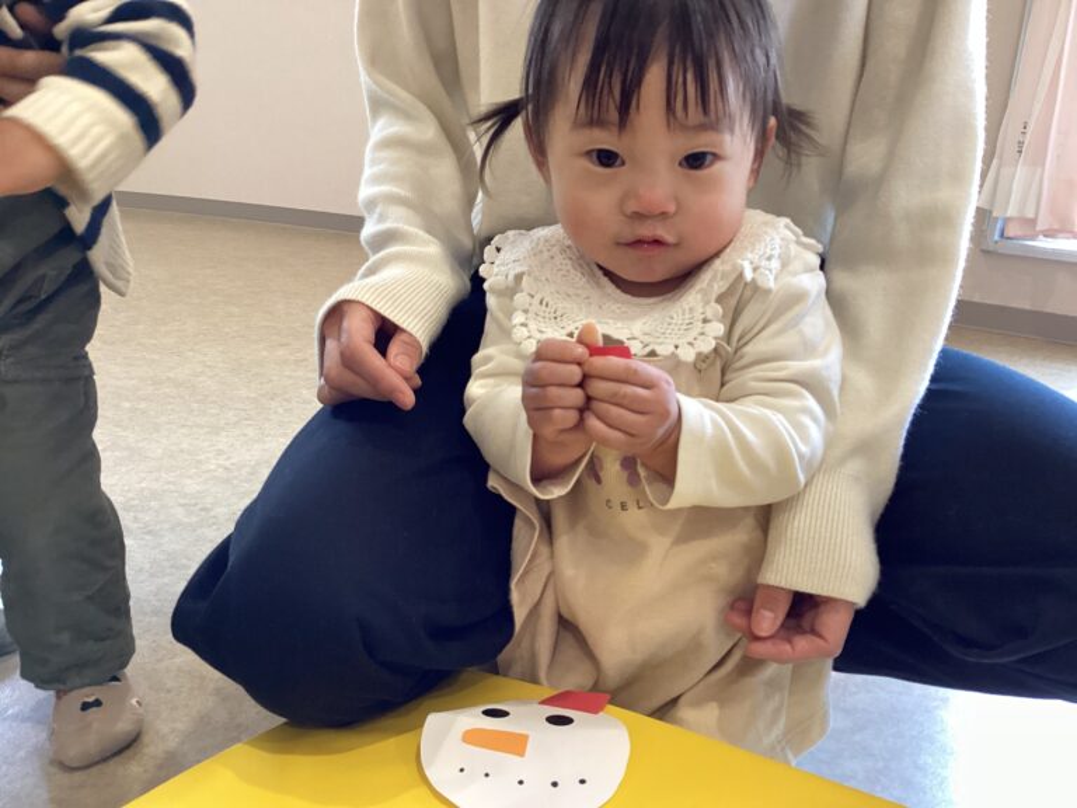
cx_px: 538
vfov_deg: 45.4
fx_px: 964
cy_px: 404
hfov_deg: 58.4
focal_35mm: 31
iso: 125
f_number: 2.4
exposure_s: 1/50
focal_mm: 3.3
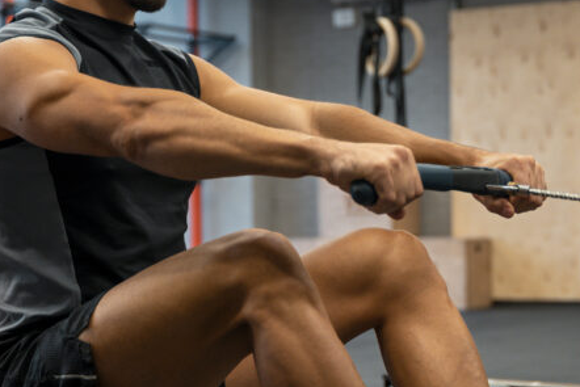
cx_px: 299
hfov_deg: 19.7
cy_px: 209
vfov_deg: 13.3
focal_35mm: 103
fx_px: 1666
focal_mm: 44.6
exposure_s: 1/125
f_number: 2.8
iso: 1000
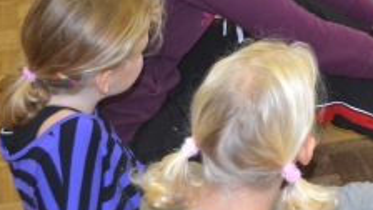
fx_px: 1167
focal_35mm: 118
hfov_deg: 17.6
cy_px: 0
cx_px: 408
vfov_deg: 10.2
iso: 1250
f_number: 4.5
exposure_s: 1/60
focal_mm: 28
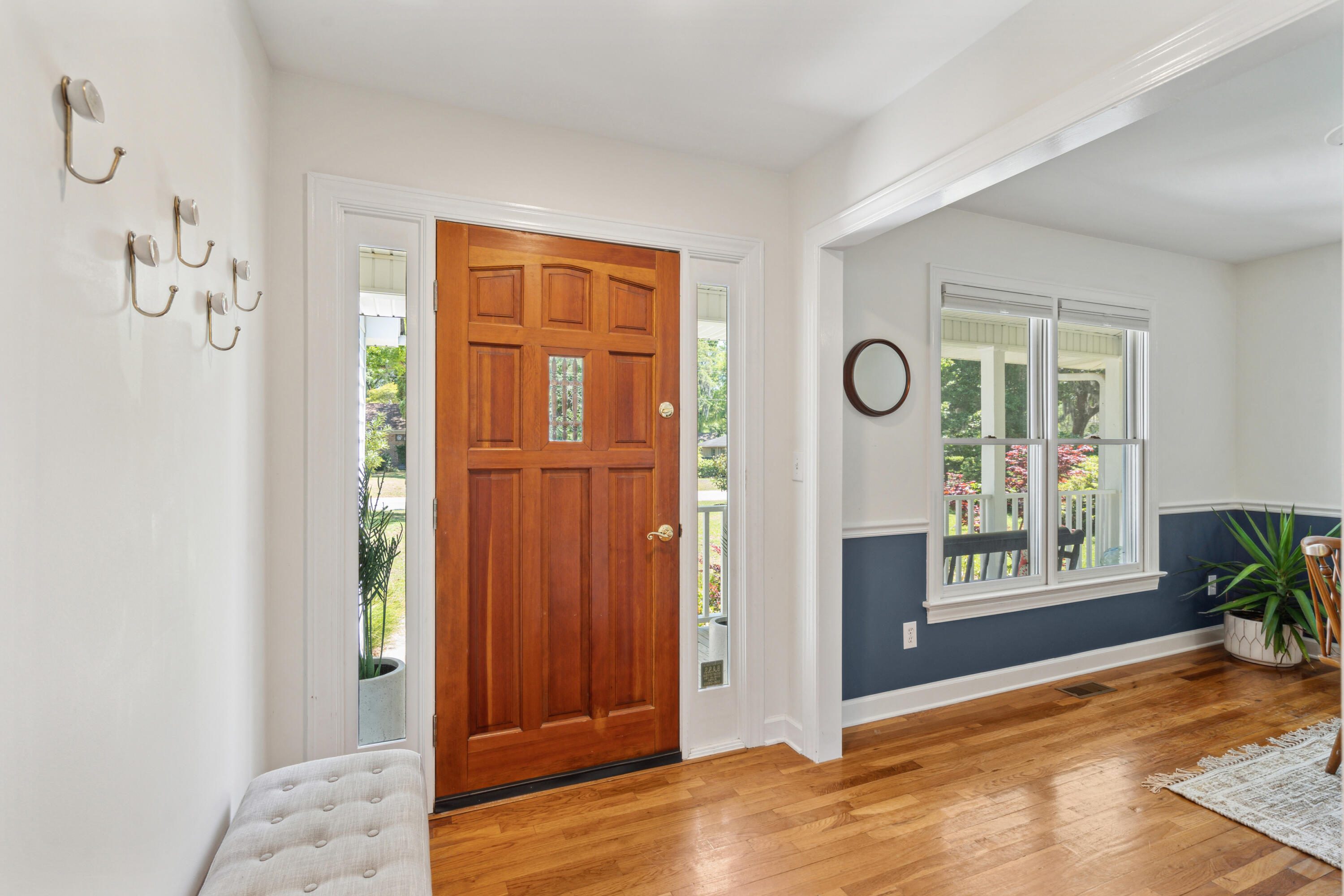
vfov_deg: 73.7
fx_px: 597
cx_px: 672
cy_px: 448
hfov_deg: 96.7
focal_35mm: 16
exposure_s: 1/20
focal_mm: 16
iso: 400
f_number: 8
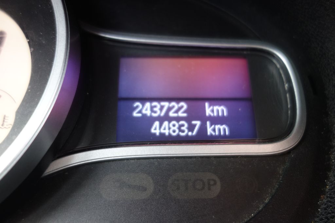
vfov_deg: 46.4
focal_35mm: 28
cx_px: 168
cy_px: 112
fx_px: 261
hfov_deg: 65.5
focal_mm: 10.4
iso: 250
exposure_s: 1/30
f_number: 1.8
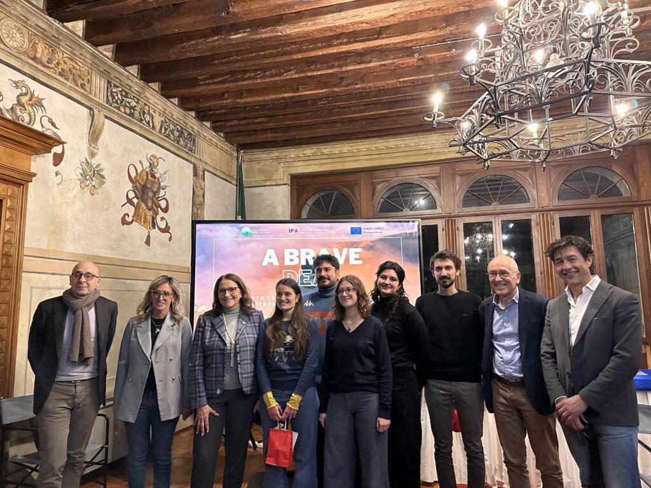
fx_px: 451
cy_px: 244
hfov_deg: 71.6
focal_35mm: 24
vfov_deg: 56.8
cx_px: 326
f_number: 1.78
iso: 800
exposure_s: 1/60
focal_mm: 6.86
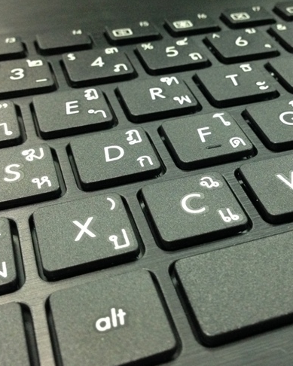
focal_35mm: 53
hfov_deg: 28.4
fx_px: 574
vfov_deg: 35.3
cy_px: 163
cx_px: 200
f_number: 2.4
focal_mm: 4.12
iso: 320
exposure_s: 1/20
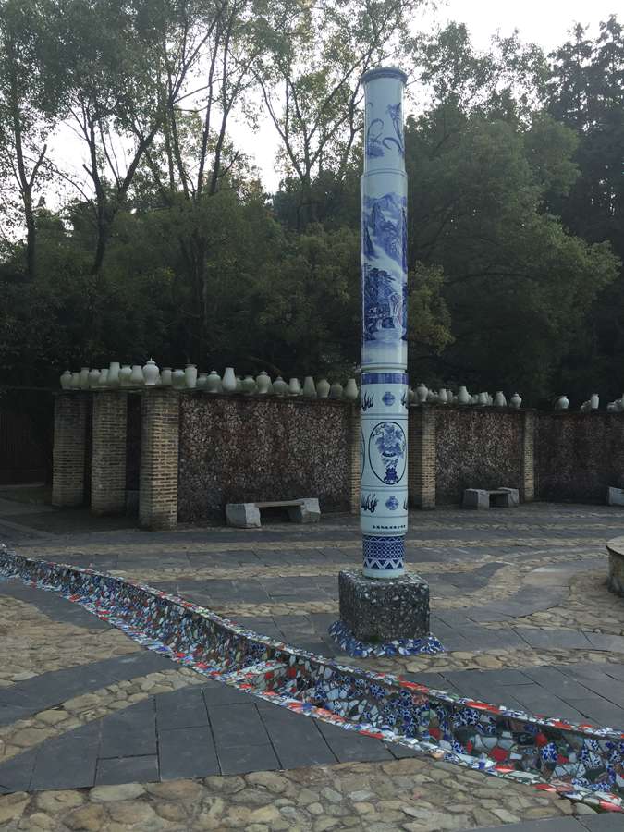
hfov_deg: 48.2
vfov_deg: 61.7
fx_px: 697
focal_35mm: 29
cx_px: 312
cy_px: 416
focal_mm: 4.15
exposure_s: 1/494
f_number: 2.2
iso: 32
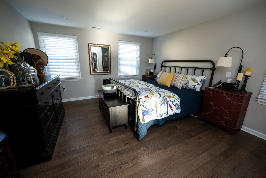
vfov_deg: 81.2
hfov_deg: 104.3
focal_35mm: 14
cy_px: 89
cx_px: 133
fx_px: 103
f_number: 4
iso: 1250
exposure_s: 1/200
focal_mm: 14
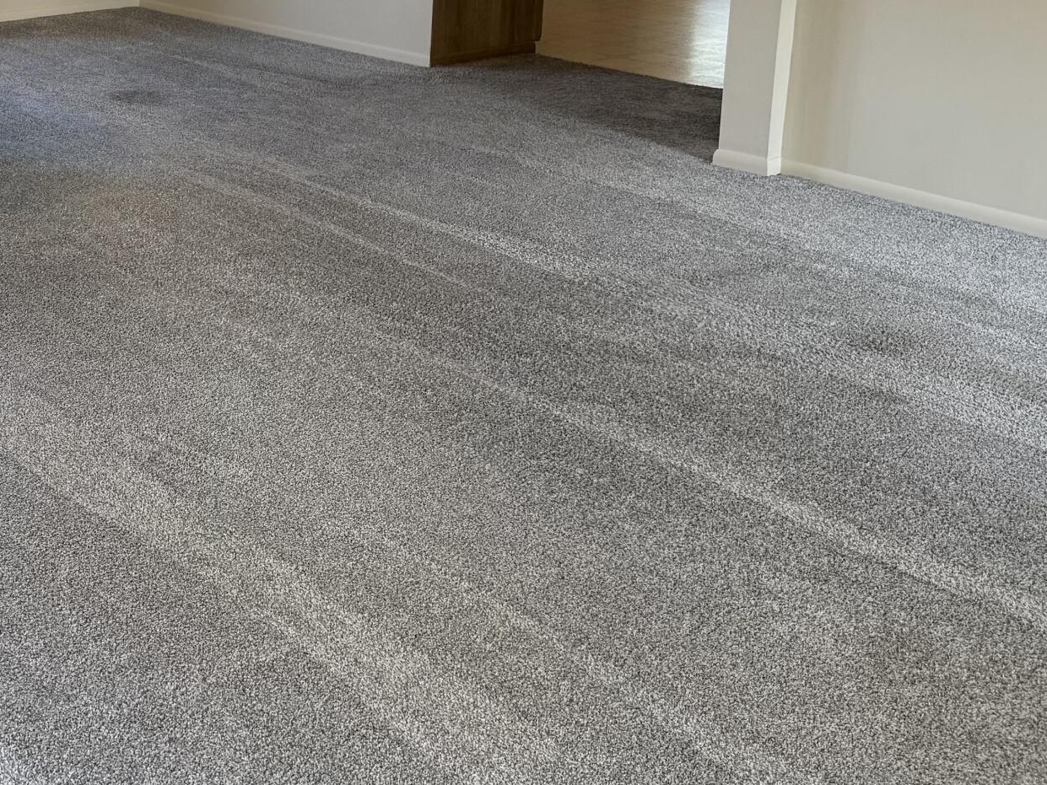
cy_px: 132
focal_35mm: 58
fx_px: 1754
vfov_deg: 24.7
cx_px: 62
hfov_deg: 31.3
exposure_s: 1/228
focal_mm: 6.76
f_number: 1.78
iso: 200
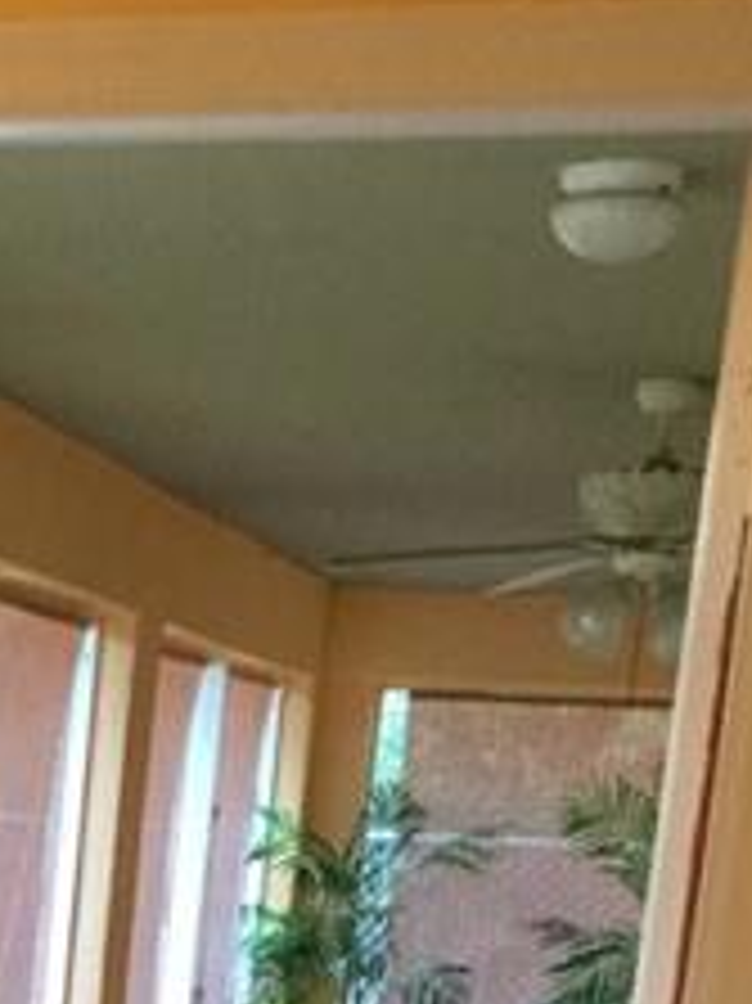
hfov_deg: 12.8
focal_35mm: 107
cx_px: -513
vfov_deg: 16.6
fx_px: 3102
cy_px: 1553
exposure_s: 1/30
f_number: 2.4
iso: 100
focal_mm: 3.3
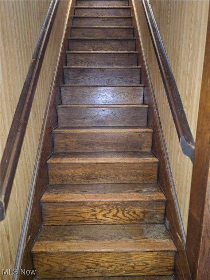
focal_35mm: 23
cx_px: 105
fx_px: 186
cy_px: 140
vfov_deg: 73.9
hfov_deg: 58.9
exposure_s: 1/24
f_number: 1.7
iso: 1600
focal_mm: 6.3
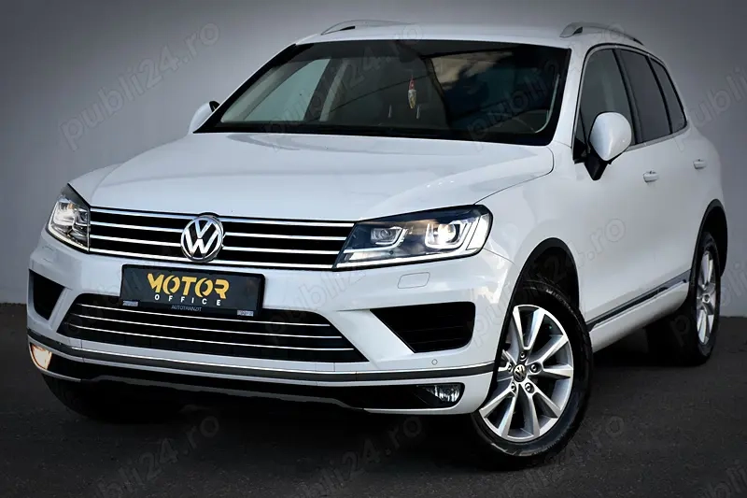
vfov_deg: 17.5
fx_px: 1618
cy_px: 249
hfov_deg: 26.0
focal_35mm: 78
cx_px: 374
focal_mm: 52
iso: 640
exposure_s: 1/500
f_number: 8
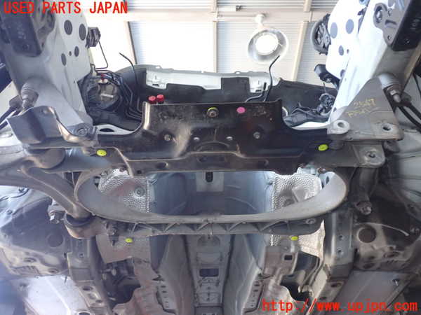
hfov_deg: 60.0
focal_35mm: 30
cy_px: 158
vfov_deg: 46.8
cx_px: 210
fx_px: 365
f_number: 2.3
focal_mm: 5.4
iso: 200
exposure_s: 1/40
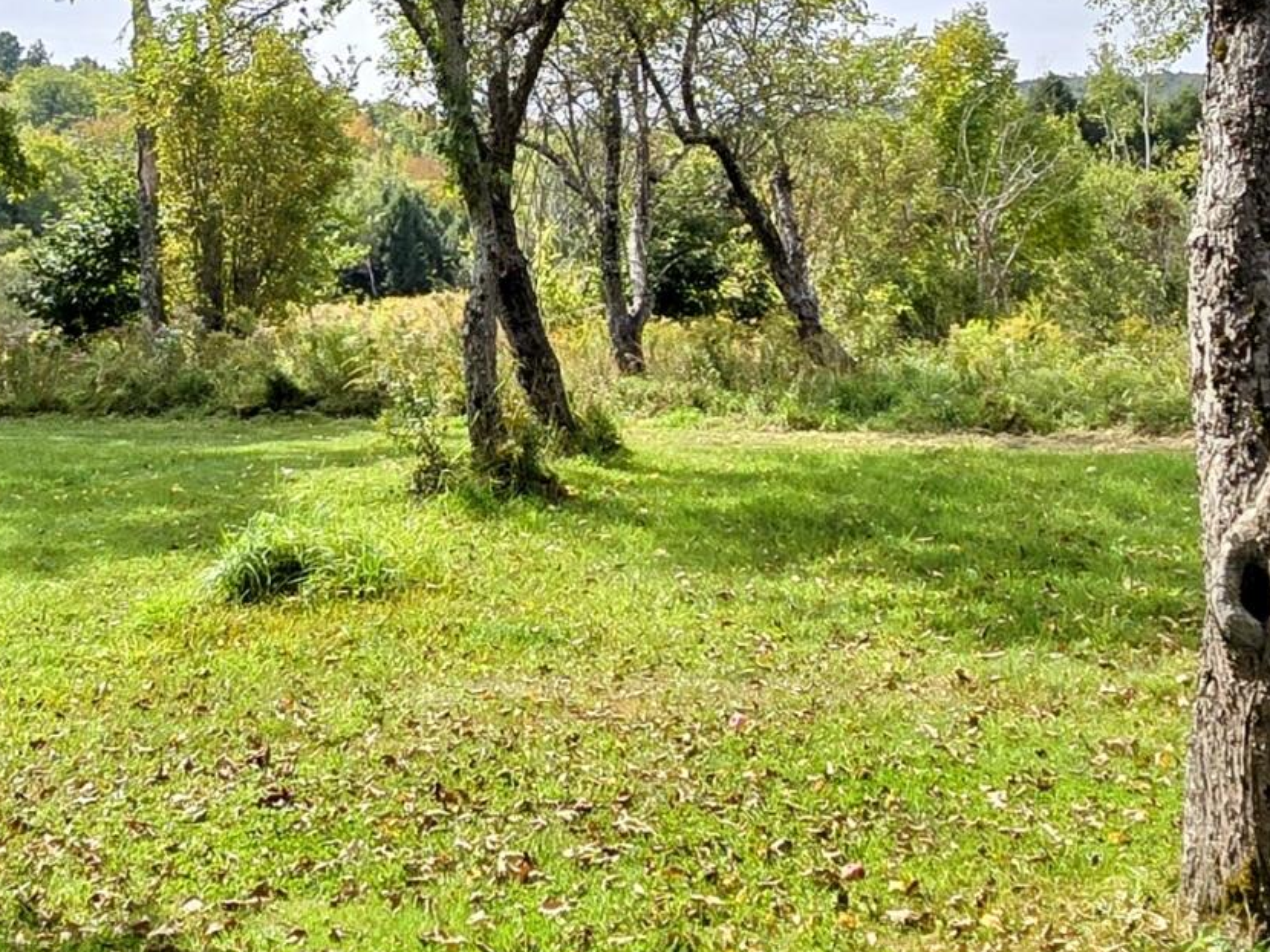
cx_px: 514
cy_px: 95
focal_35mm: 47
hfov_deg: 40.3
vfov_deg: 29.6
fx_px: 1724
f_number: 2.2
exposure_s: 1/2657
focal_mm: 2.2
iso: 50
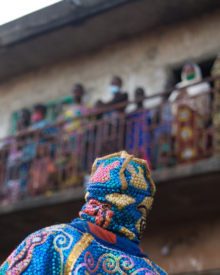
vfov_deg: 23.8
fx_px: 643
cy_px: 219
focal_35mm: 79
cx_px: 103
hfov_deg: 19.4
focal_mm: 50
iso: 100
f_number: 2
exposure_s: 1/500
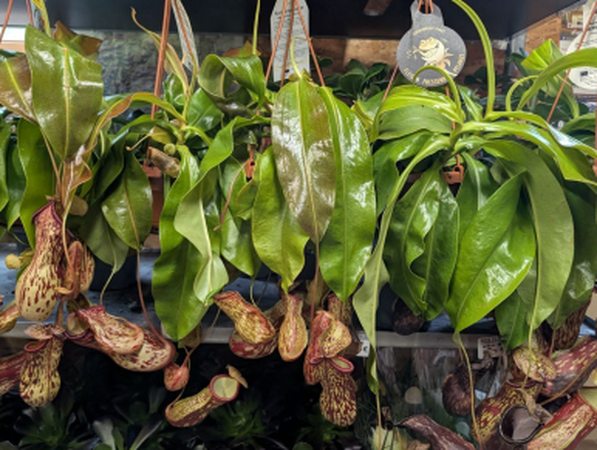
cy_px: 242
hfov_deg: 63.3
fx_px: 484
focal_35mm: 28
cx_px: 295
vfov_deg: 49.8
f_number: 1.68
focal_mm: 6.9
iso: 744
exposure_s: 1/100
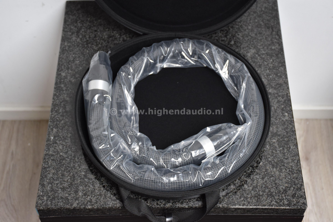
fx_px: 555
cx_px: 166
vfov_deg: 22.6
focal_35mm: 60
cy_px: 111
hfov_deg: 33.4
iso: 900
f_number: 4.5
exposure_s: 1/60
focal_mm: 40
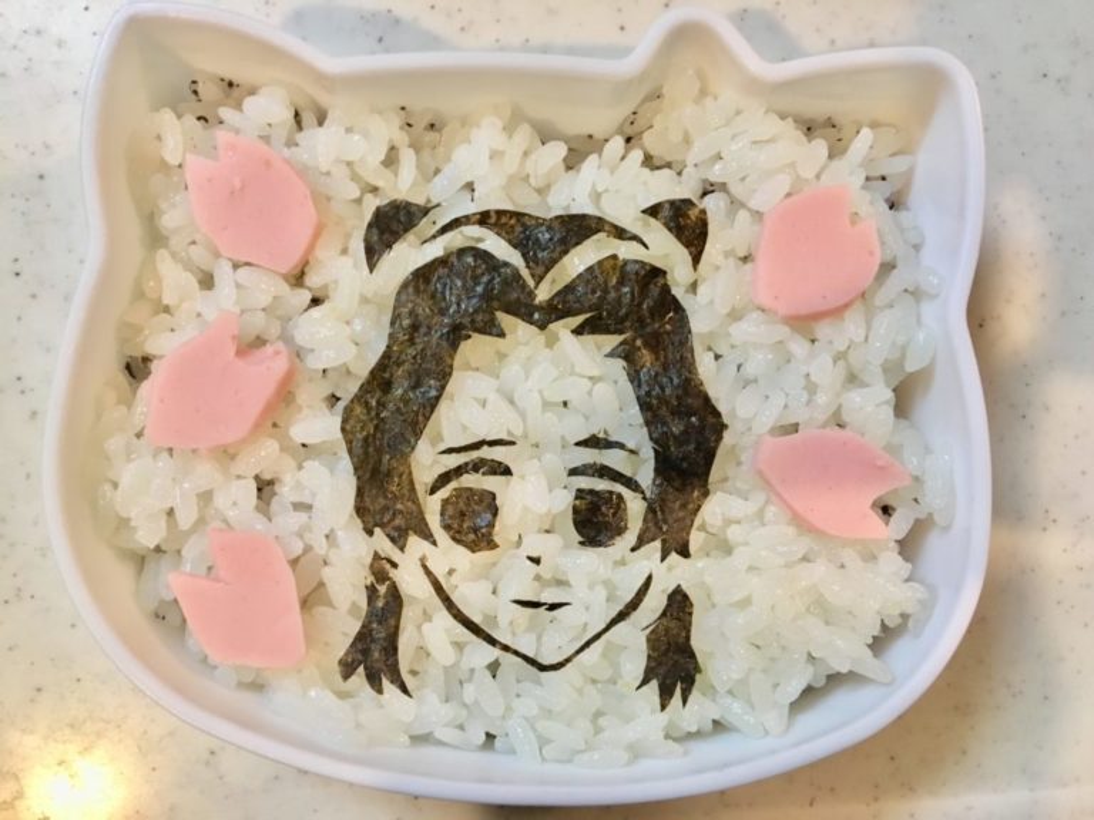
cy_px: 410
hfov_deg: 61.7
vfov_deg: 48.2
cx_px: 547
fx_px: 917
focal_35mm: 29
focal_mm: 4.15
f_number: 2.2
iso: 200
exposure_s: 1/33
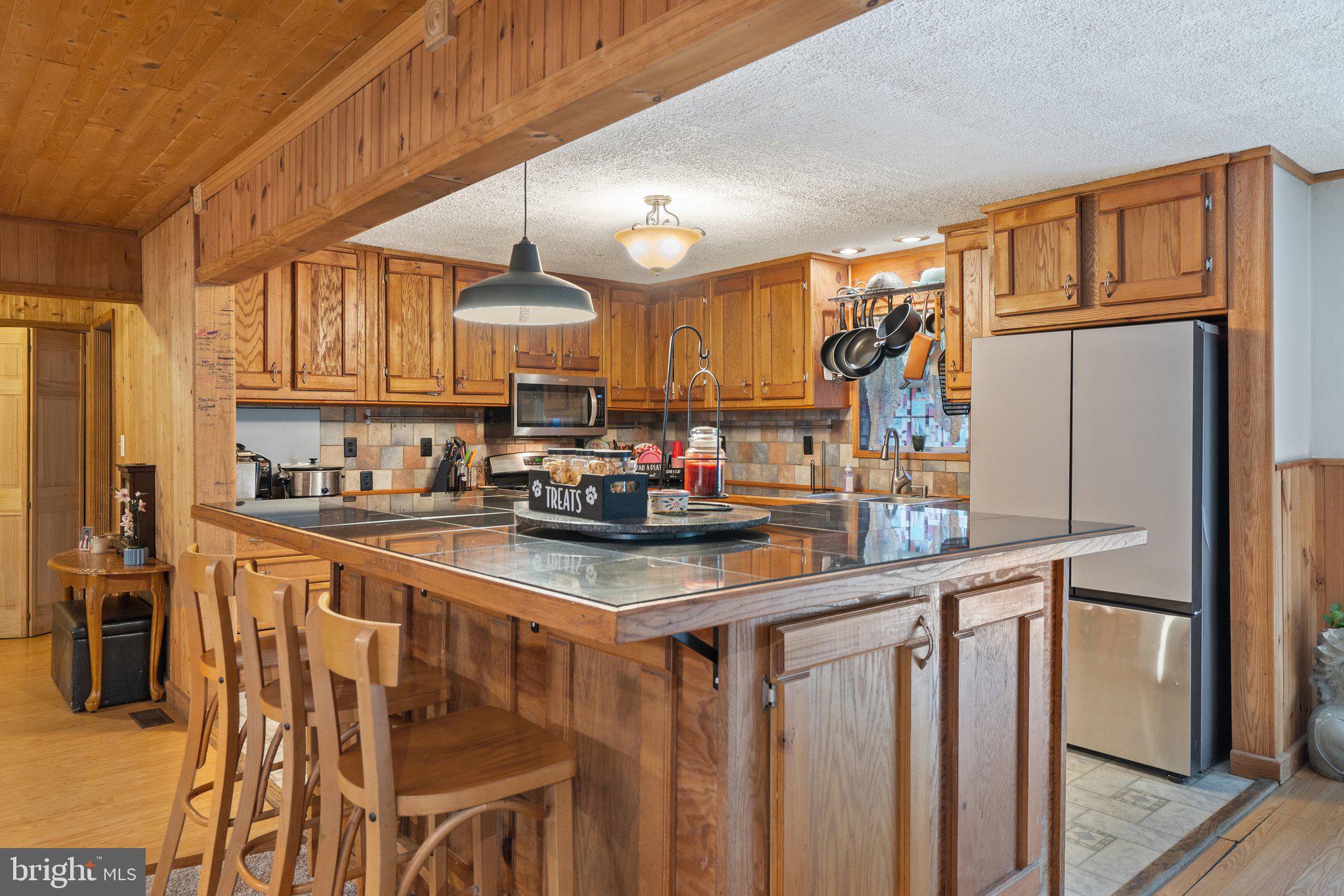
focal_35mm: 22
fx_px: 821
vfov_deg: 57.2
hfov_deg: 78.6
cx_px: 672
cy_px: 448
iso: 500
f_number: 8
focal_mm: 22
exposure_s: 1.3
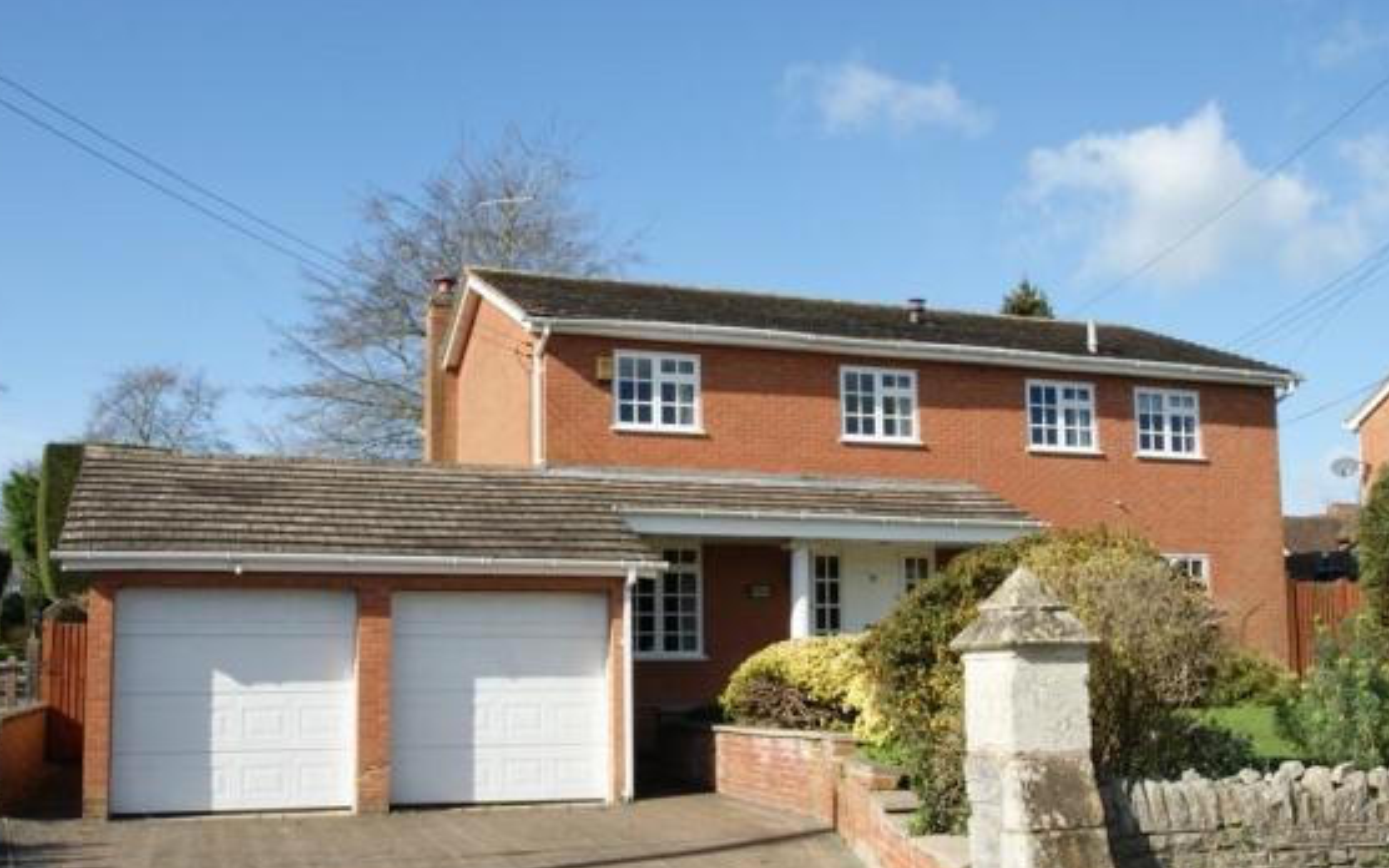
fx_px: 1363
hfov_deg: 54.0
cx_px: 701
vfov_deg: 35.2
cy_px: 524
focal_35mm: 36
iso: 100
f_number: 10
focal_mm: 20
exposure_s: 1/100
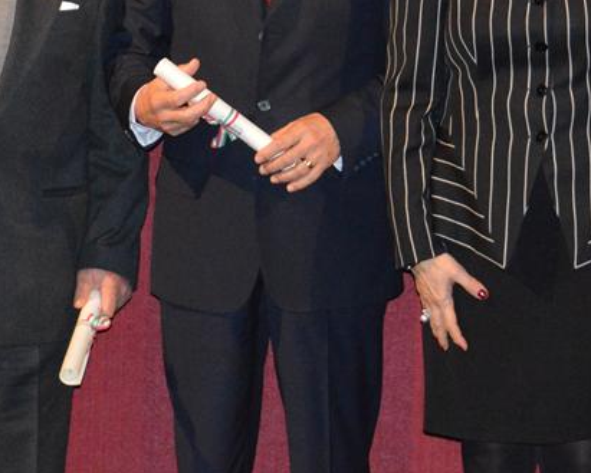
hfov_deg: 8.9
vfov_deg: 7.1
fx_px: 3802
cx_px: 226
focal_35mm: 217
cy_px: -27
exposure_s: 1/60
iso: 3200
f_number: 4.5
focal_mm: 55
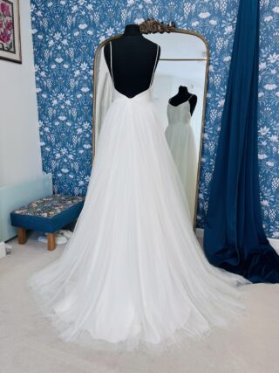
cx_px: 140
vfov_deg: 67.3
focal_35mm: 26
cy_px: 186
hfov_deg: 53.0
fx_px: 280
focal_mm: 5.1
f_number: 1.6
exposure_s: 1/133
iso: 32
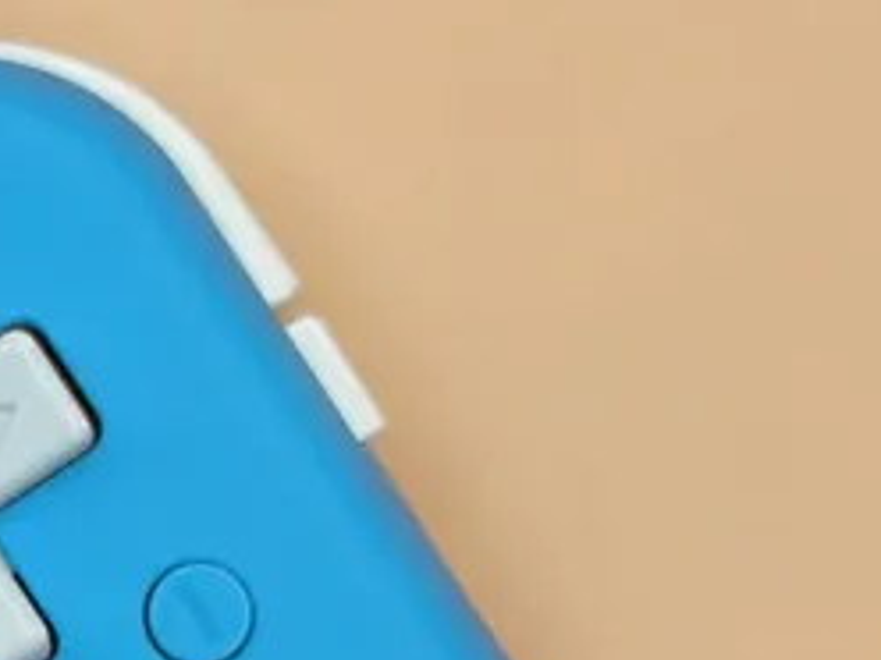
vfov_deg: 7.0
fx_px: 5319
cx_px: -18
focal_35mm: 209
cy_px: 837
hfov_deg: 9.4
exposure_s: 1/250
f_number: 1.78
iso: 100
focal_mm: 6.86
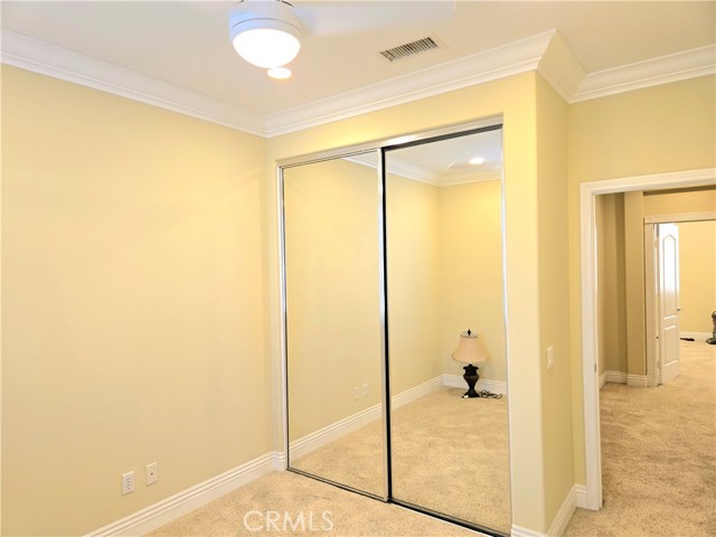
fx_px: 476
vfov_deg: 58.9
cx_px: 358
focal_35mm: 23
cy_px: 268
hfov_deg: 73.9
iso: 40
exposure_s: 1/60.2
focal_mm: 5.4
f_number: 1.8
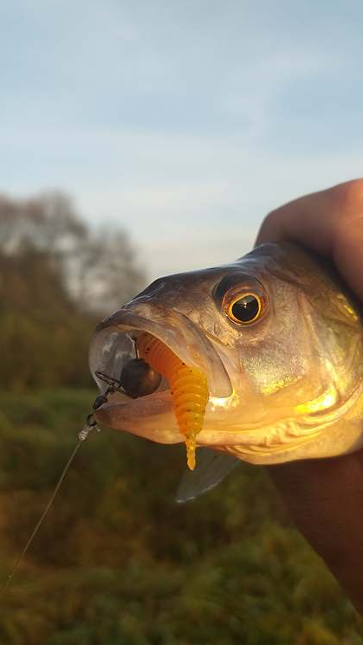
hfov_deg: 31.1
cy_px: 323
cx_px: 211
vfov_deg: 52.8
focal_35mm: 38
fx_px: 650
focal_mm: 3.93
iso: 40
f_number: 1.7
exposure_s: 1/332
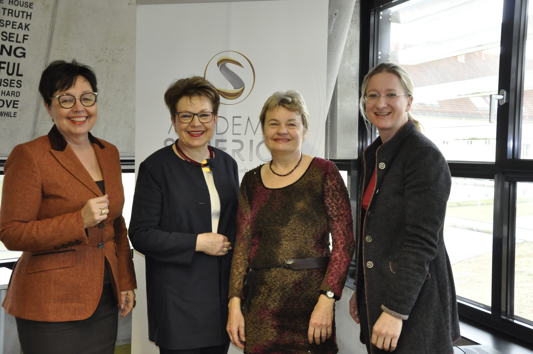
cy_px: 177
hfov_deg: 46.5
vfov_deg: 31.8
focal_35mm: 42
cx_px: 266
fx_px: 621
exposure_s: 1/125
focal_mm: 28
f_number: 4.5
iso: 1250
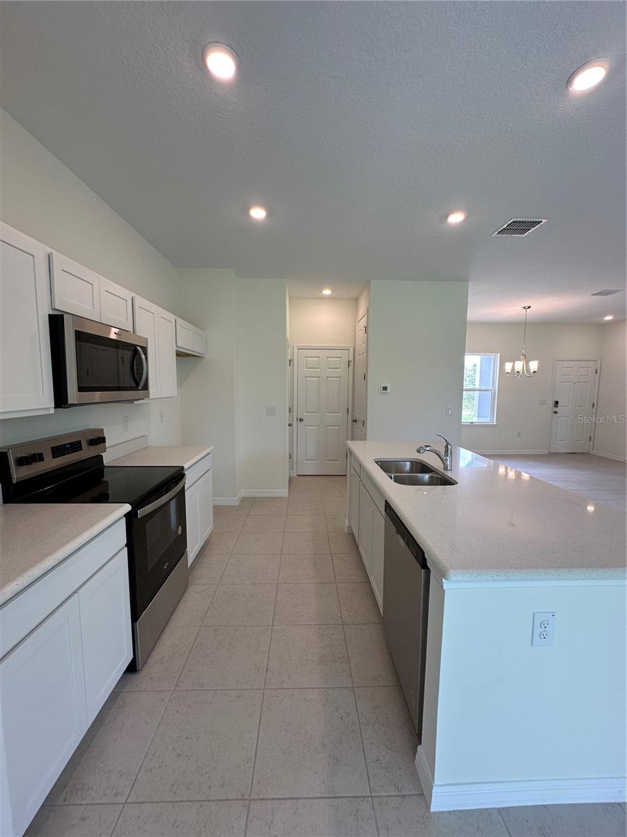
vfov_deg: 102.1
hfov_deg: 85.7
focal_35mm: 14
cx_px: 314
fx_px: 338
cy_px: 418
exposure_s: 1/120
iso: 100
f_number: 2.2
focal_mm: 2.22
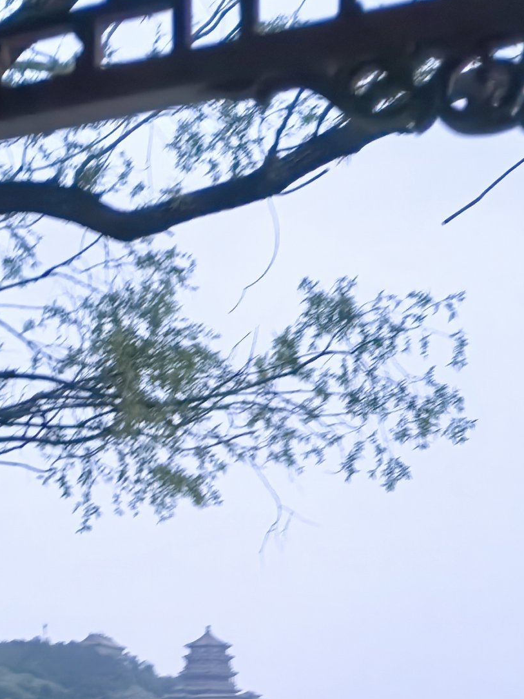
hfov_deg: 21.6
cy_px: 802
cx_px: 204
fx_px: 1372
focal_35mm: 68
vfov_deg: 26.0
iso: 800
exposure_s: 1/25
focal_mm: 5.75
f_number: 1.4
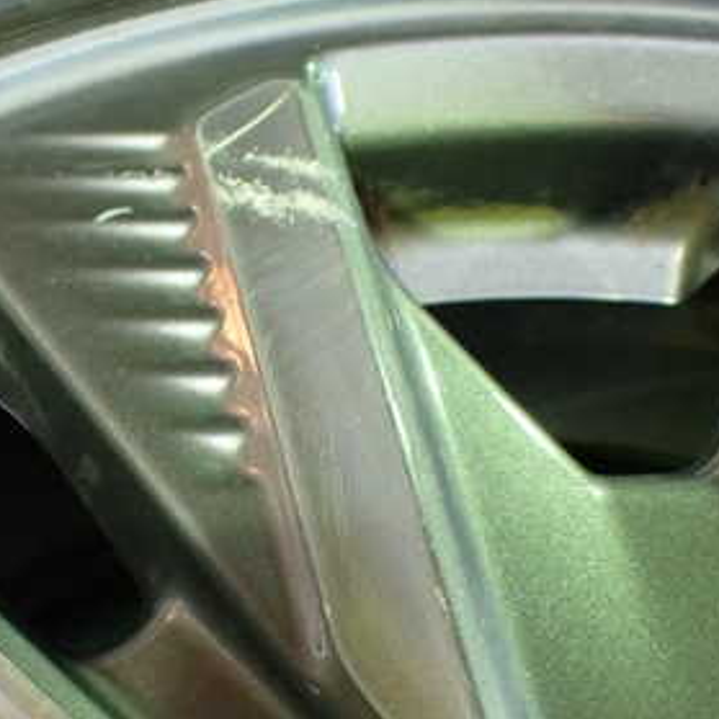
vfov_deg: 29.8
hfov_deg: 29.6
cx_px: 186
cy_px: 497
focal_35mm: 57
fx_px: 1339
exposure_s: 1/30
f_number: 2.3
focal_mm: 5.4
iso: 800
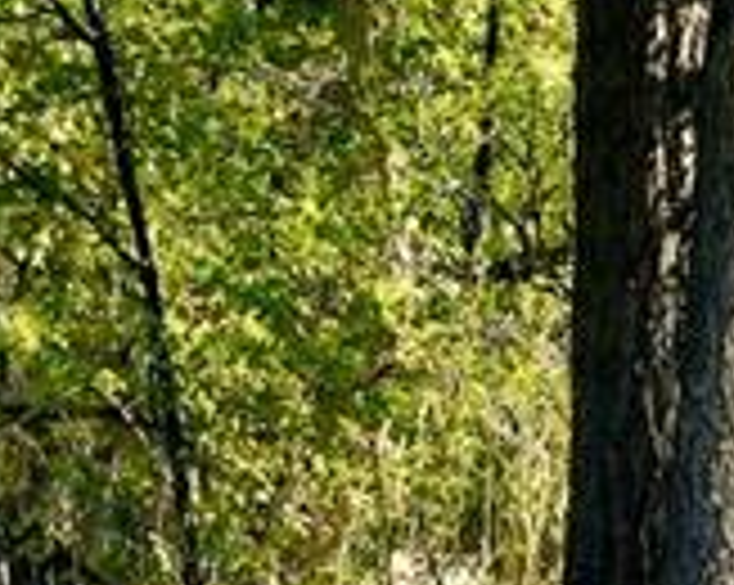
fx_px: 6401
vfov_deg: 5.2
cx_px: 2067
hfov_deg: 6.1
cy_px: 34
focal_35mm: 295
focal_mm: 50
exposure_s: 1/250
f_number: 8
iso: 280
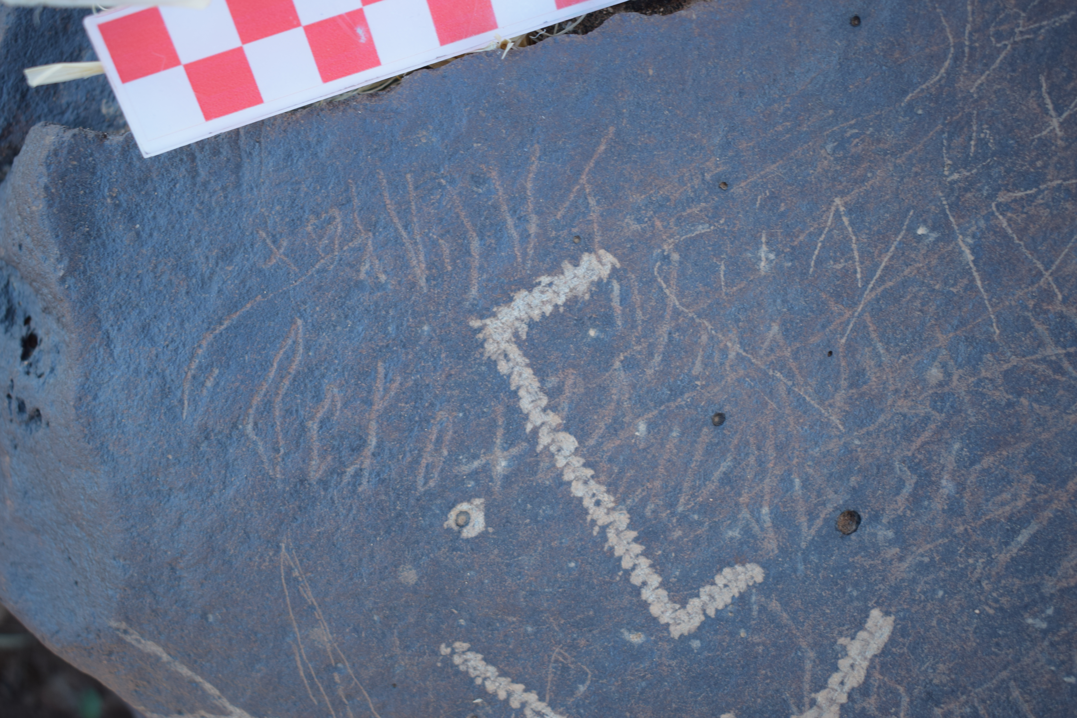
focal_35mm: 45
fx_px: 1346
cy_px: 359
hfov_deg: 43.6
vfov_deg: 29.9
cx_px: 538
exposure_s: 1/125
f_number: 4.2
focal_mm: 30
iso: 200
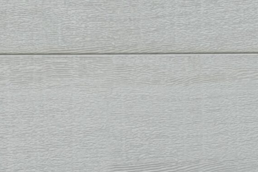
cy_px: 546
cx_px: -53
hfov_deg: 9.0
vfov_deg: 5.6
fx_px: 1620
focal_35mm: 226
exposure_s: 1/265
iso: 64
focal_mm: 6.76
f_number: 1.78
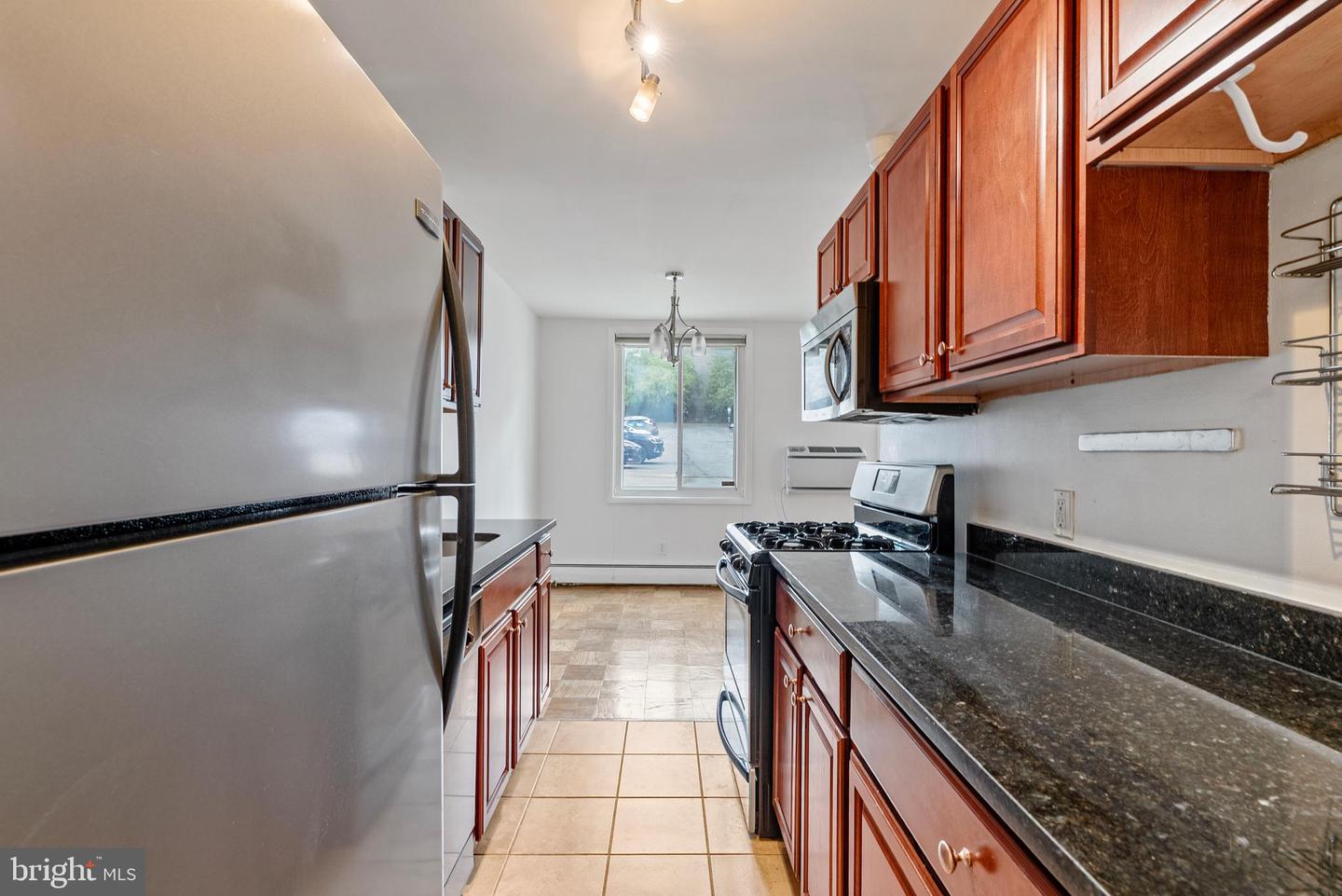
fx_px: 597
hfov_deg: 96.7
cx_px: 671
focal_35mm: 16
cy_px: 448
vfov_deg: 73.8
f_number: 8
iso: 200
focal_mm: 16
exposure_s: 1
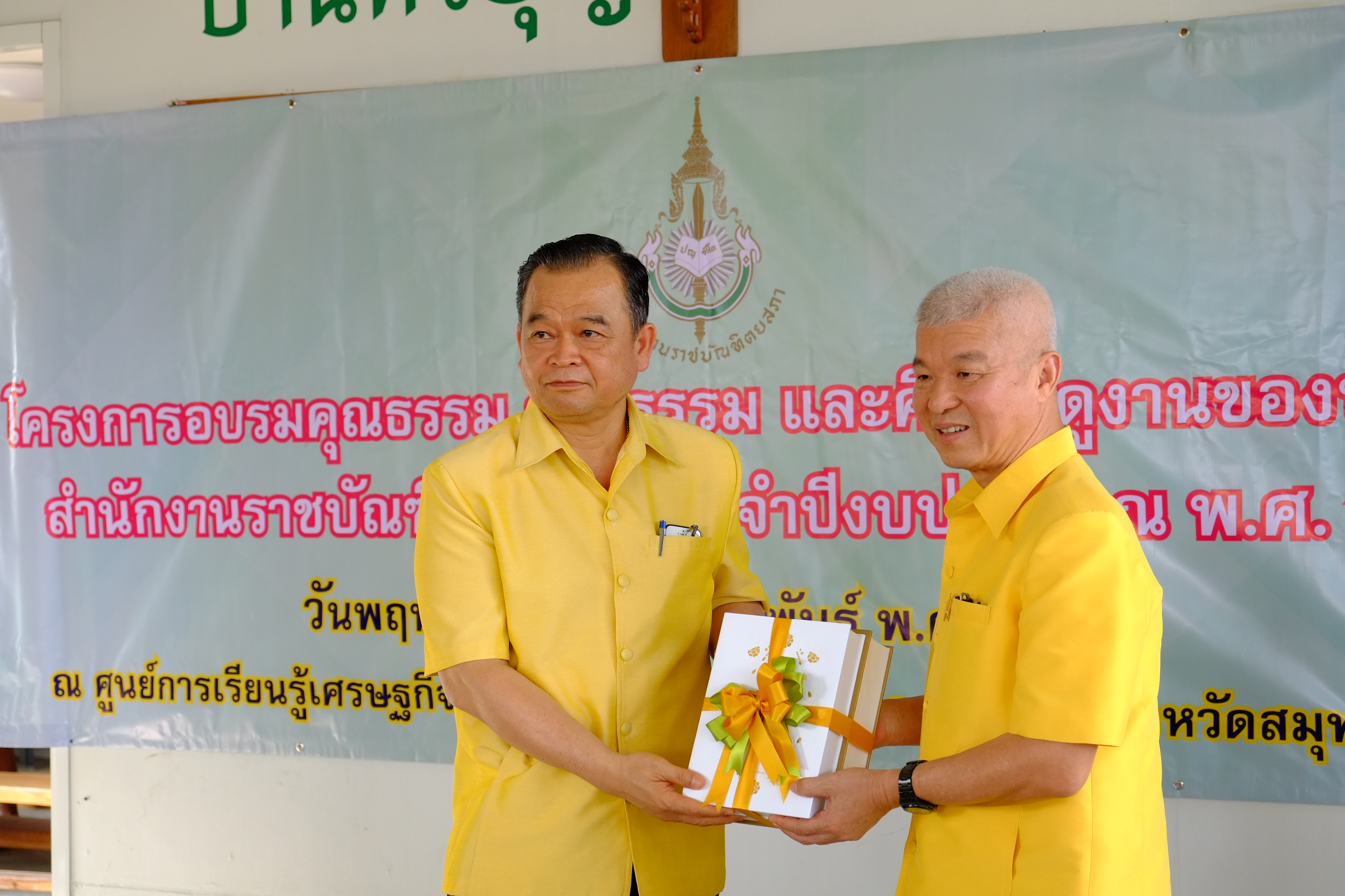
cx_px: 672
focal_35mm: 64
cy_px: 448
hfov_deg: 31.4
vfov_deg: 21.2
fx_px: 2391
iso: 800
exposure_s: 1/250
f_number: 4
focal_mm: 42.5
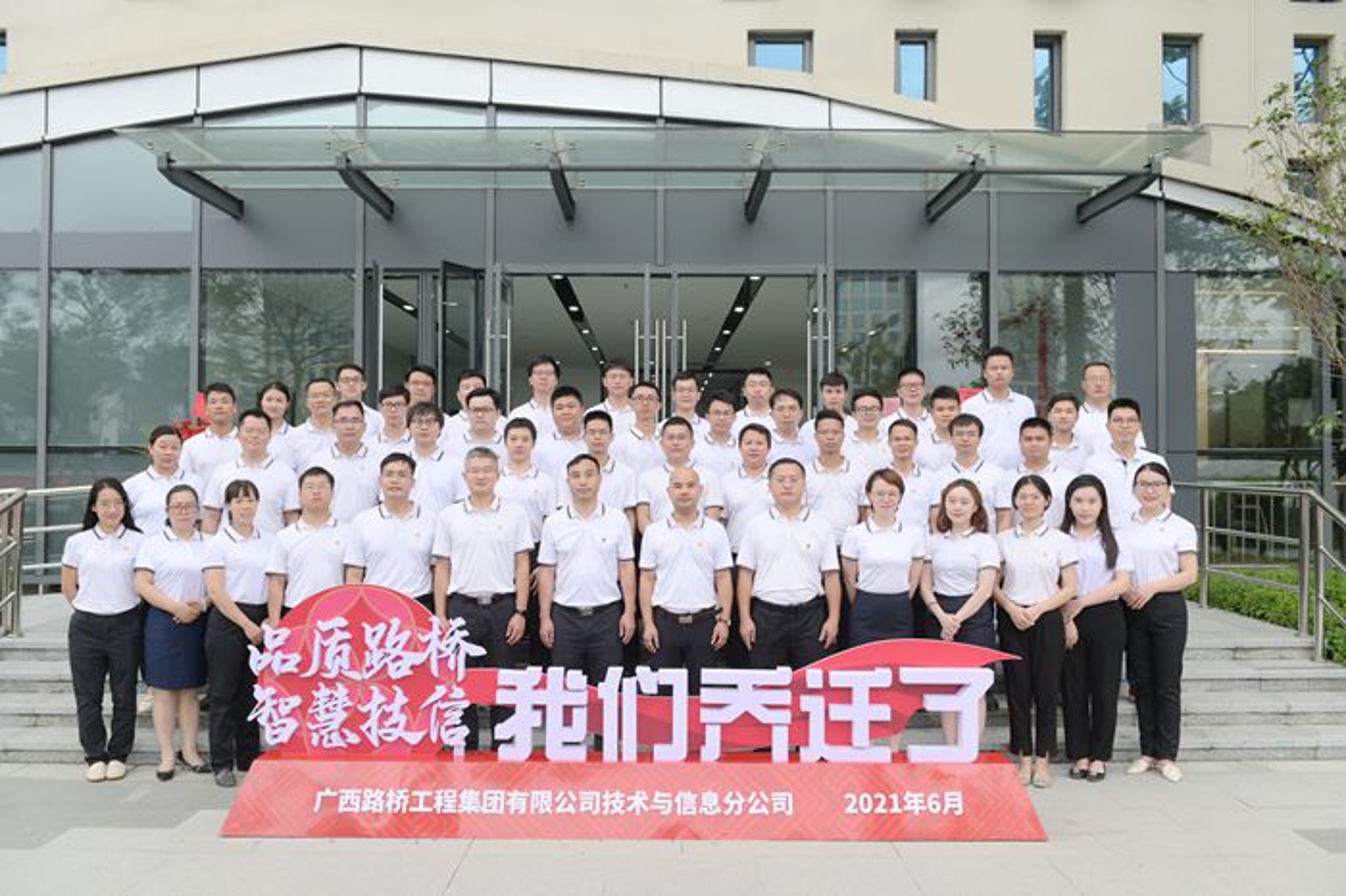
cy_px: 448
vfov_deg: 44.9
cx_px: 673
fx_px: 1084
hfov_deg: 63.7
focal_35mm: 29
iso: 200
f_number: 5
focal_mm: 29
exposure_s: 1/160
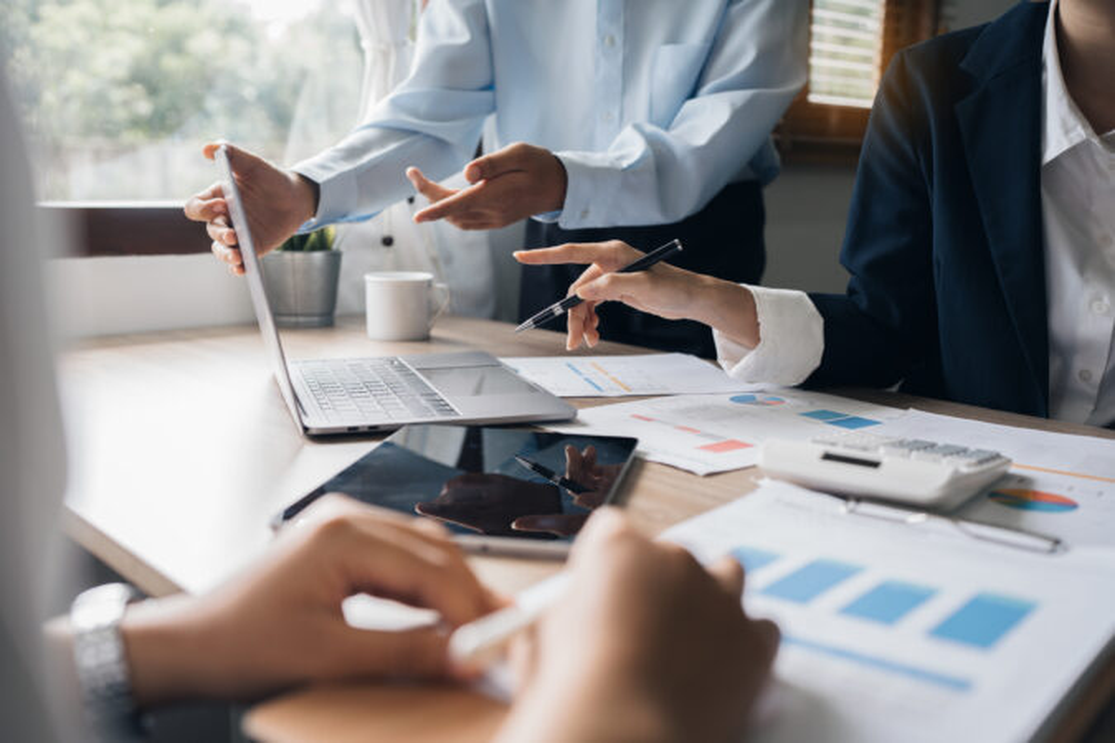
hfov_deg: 54.4
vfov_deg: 37.9
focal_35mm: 35
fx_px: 1084
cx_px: 558
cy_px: 372
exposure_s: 1/250
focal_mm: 35
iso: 320
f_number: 2.8
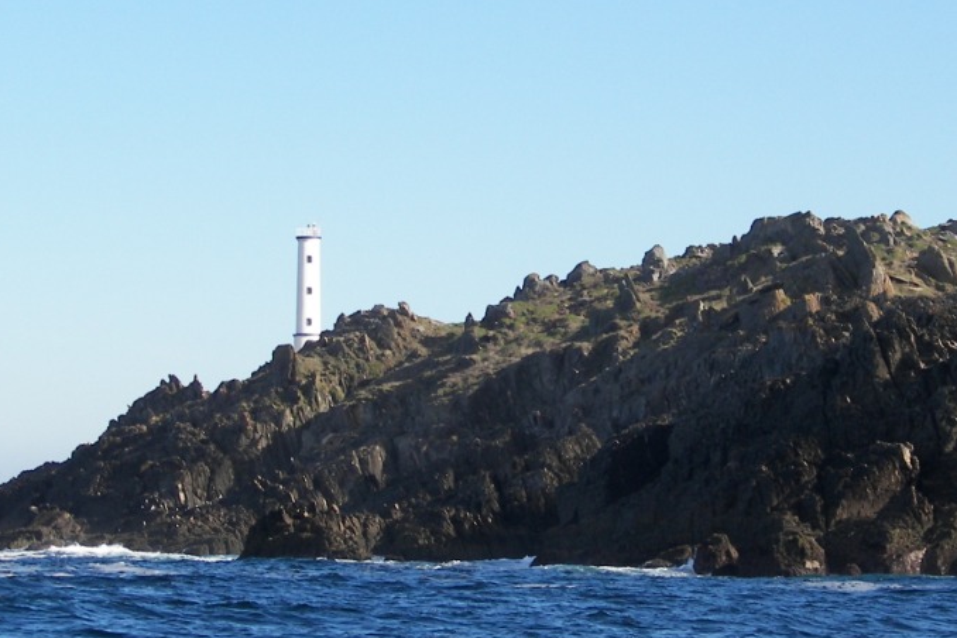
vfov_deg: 8.2
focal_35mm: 168
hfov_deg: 12.2
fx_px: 4466
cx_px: 528
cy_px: 247
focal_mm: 17.8
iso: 50
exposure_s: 1/500
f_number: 3.2
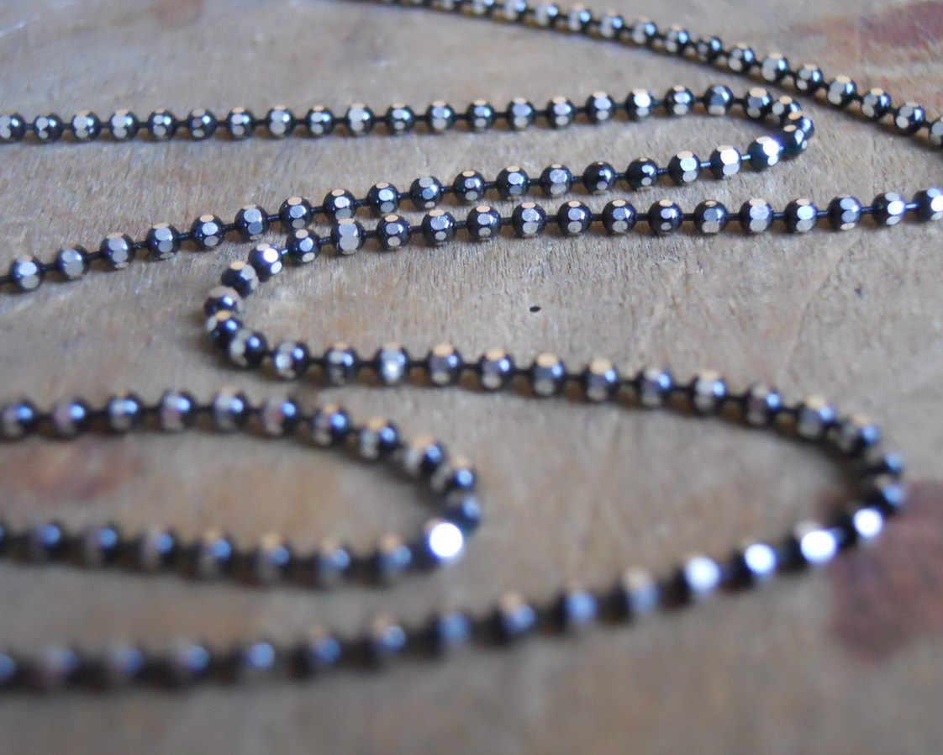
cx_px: 464
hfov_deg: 38.8
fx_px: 1340
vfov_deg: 31.5
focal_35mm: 48
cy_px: 378
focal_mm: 8.3
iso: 800
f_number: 3.4
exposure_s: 1/50
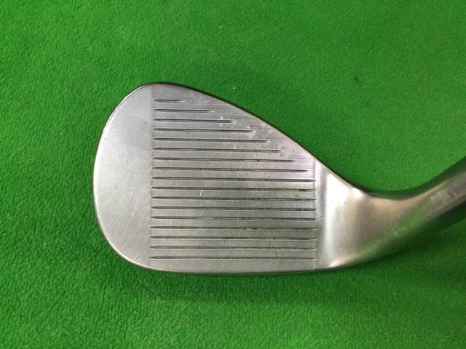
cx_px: 233
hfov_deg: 58.4
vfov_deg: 45.4
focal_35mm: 31
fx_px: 417
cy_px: 174
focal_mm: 3.3
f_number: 2.4
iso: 100
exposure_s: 1/30
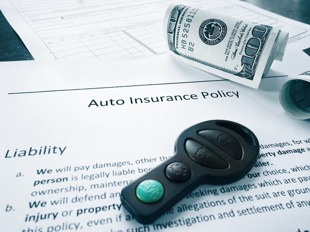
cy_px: 115
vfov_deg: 45.4
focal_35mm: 31
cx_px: 172
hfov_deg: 58.2
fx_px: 278
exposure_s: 1/1.6
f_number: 8
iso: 400
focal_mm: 10.4
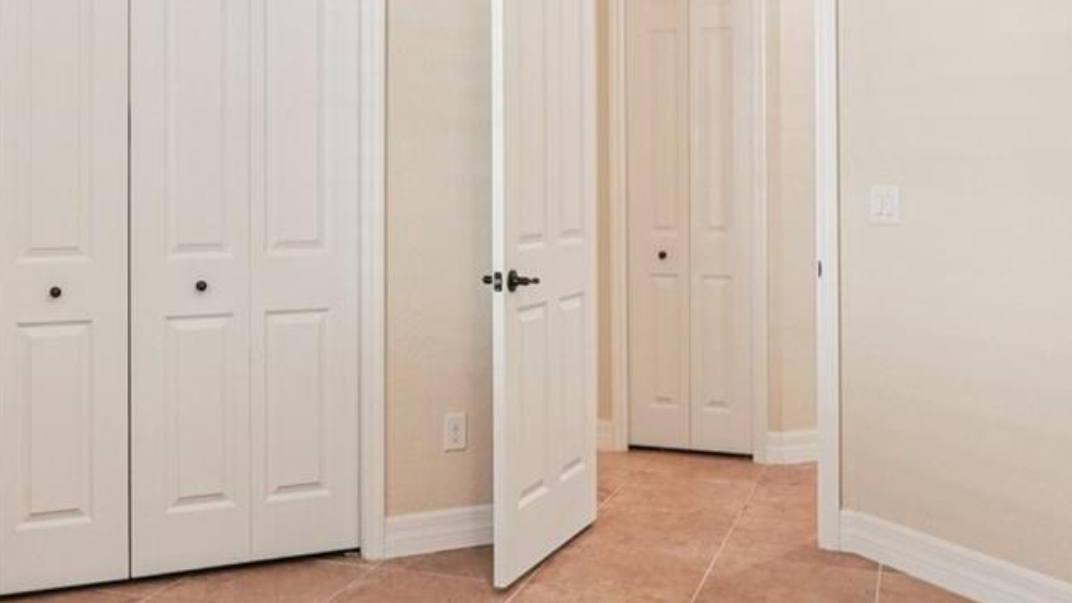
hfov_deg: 48.2
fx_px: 1194
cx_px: 449
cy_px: 143
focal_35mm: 42
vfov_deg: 27.9
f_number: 8
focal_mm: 16
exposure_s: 1/13
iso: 400
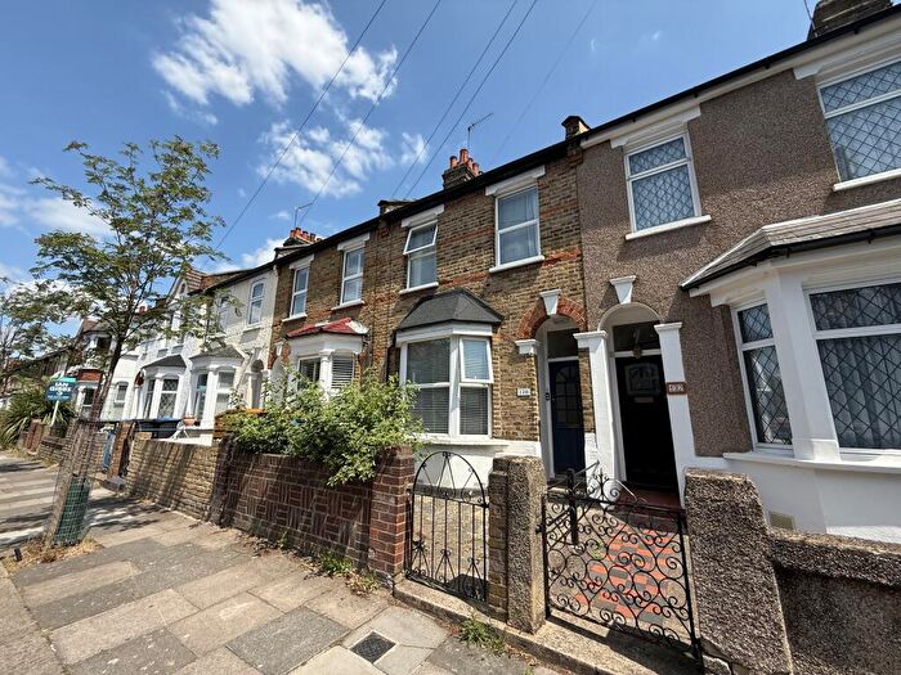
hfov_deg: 102.1
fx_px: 364
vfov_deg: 85.7
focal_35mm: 14
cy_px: 338
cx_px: 450
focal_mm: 2.22
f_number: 2.2
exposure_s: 1/1312
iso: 50
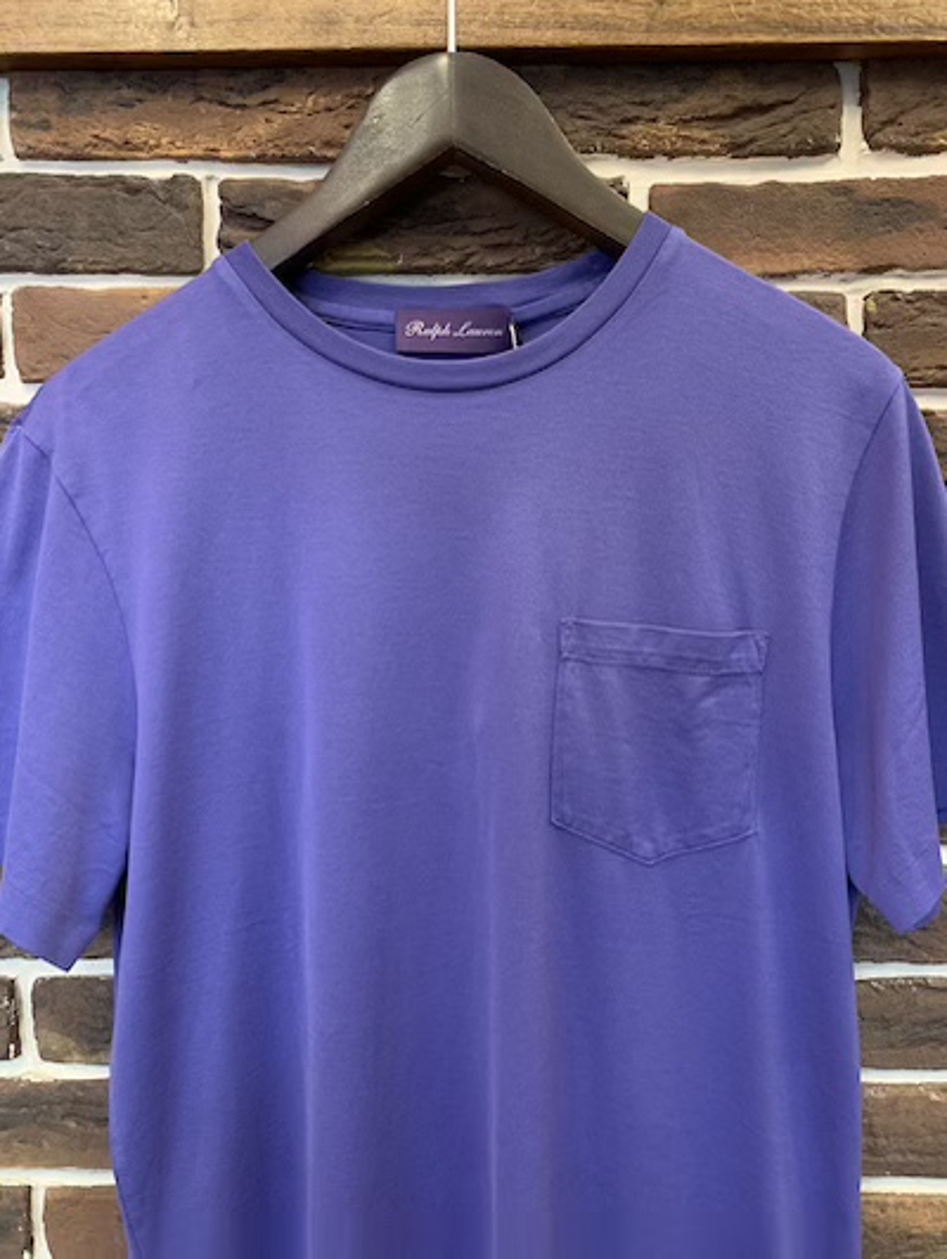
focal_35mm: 26
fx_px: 947
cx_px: 474
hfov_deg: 53.1
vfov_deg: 67.3
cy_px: 630
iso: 500
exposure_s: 1/30
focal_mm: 4.25
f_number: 1.8
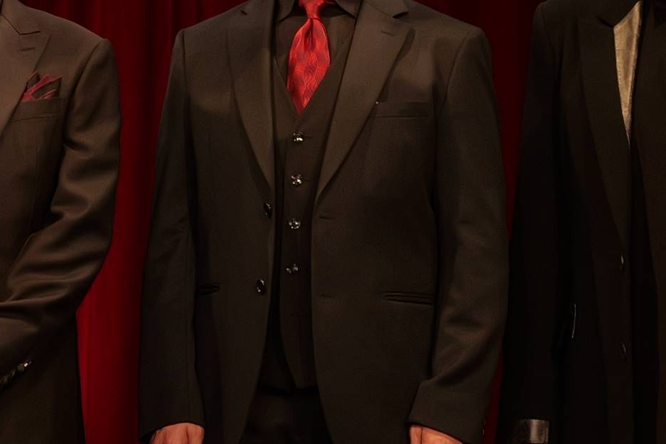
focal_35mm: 228
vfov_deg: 6.0
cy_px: 75
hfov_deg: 8.9
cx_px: -244
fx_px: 4218
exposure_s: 1/100
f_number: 13
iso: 1600
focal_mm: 50
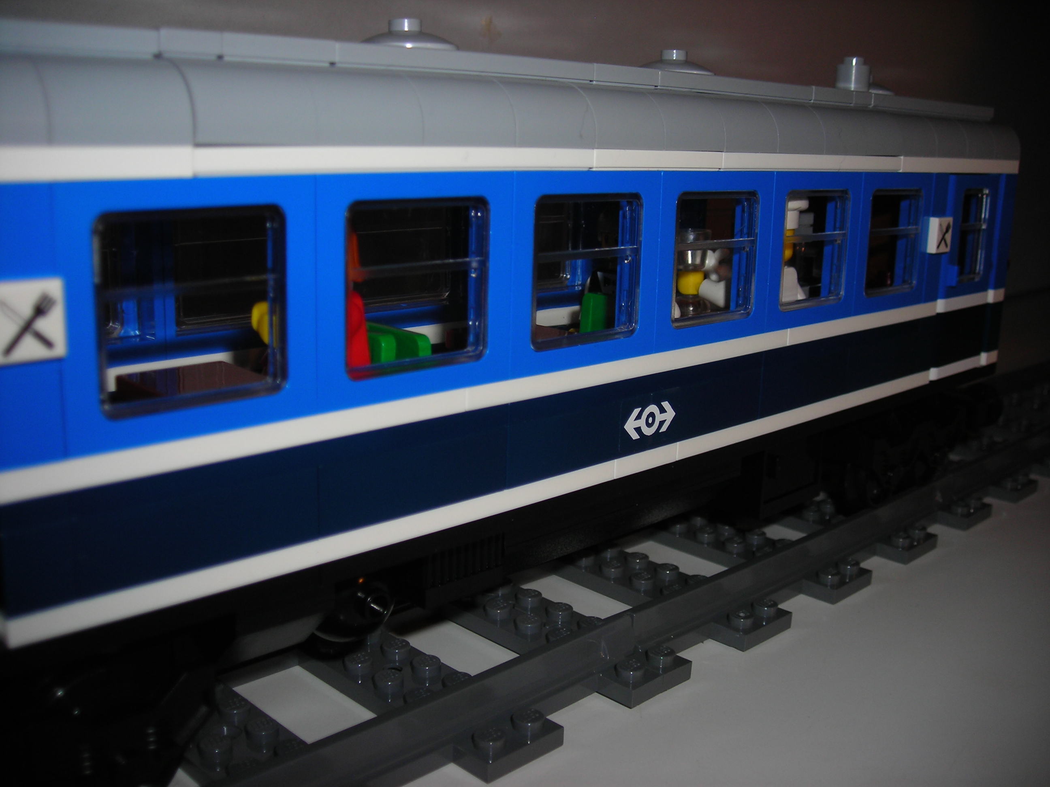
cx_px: 525
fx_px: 1153
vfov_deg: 37.7
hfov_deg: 49.0
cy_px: 394
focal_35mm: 38
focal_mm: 6.3
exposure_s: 1/60.1
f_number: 6.4
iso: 50
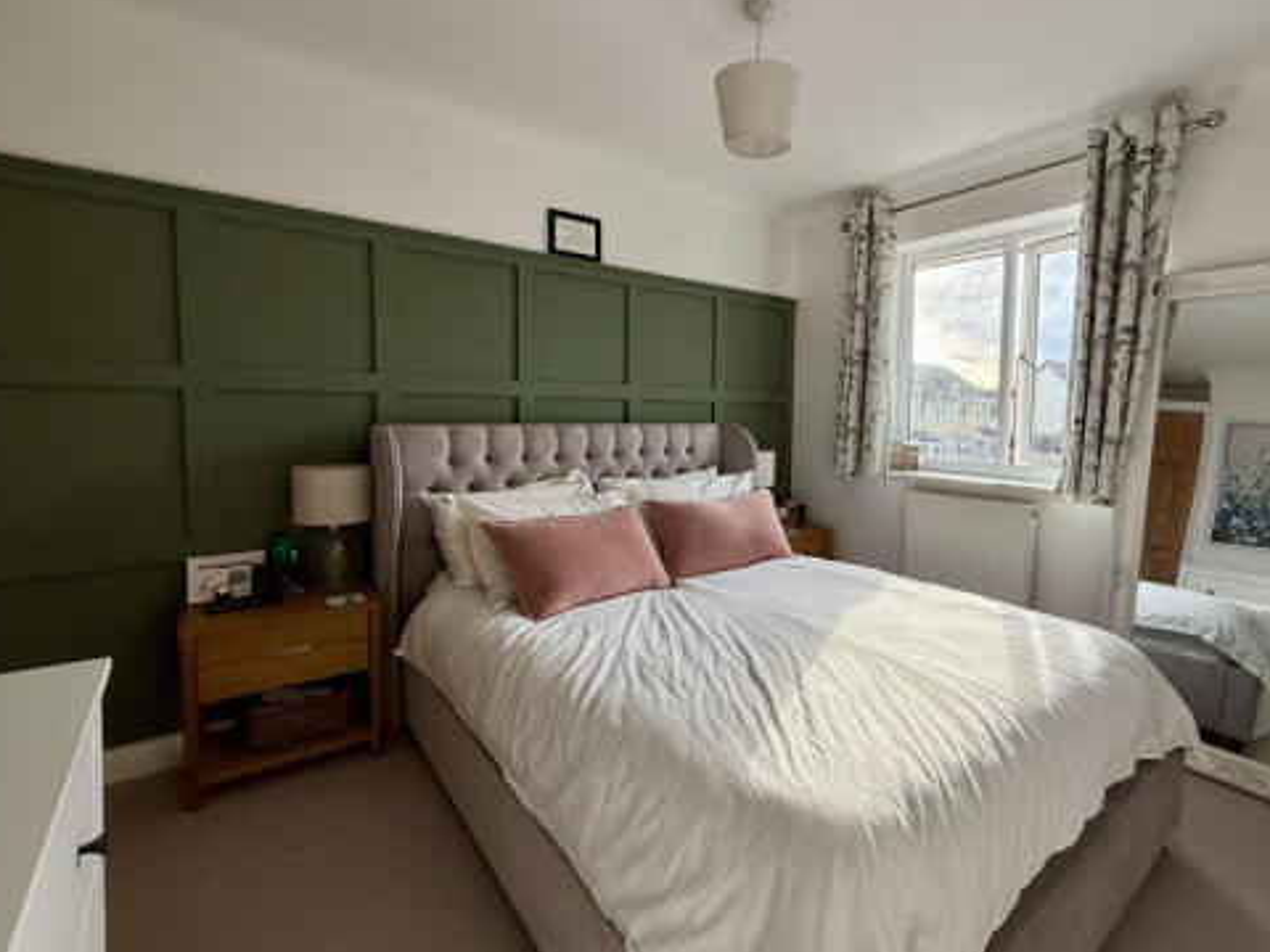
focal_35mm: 17
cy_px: 451
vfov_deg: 74.7
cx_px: 737
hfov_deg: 90.3
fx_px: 624
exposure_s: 1/147
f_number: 2.2
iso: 64
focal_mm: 2.22
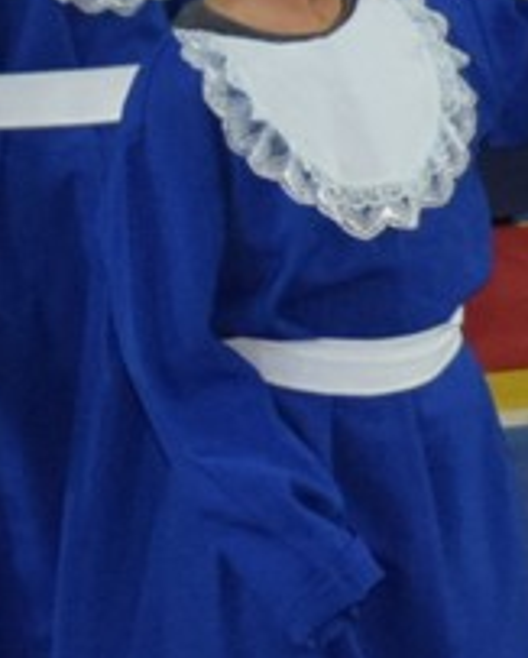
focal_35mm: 311
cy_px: 182
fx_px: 6064
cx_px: 1505
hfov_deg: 4.8
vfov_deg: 6.2
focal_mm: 25
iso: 1250
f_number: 3.8
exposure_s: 1/60
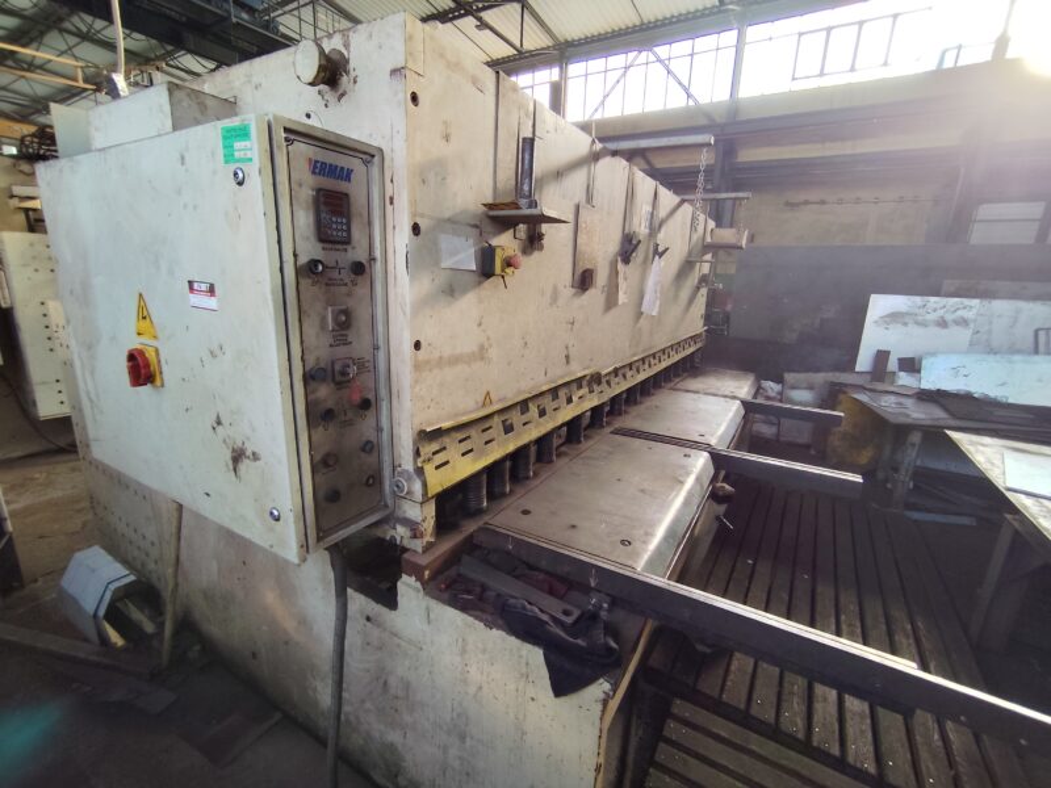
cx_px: 526
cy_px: 394
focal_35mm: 16
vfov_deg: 78.1
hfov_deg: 94.5
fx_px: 486
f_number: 2.2
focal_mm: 1.65
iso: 50
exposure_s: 1/100
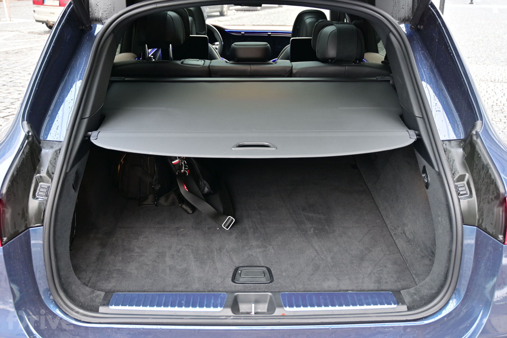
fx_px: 486
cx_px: 254
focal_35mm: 34
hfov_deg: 55.1
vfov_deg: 38.4
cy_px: 169
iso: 280
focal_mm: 23
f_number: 4.2
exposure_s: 1/40
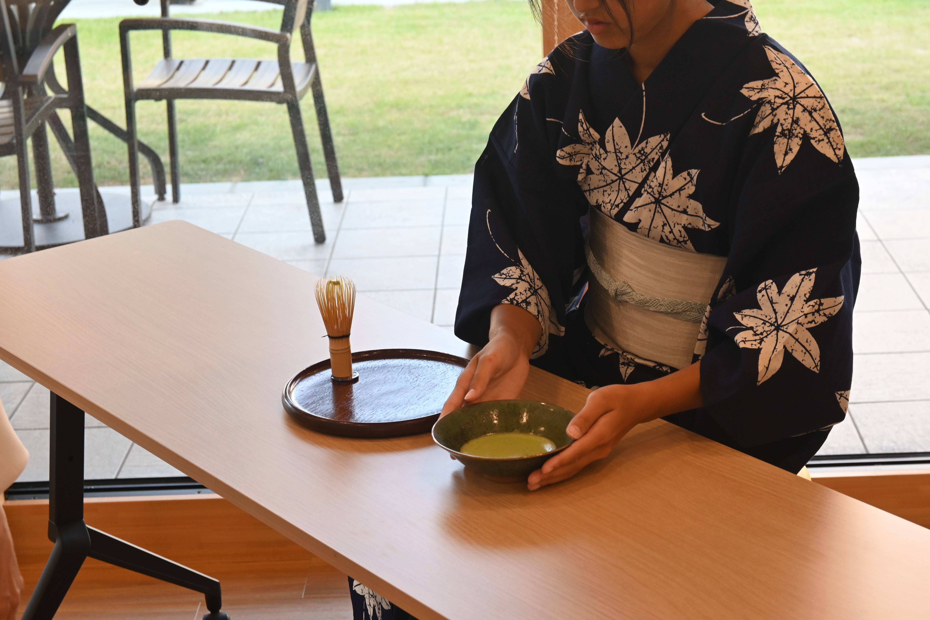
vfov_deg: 19.3
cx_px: 465
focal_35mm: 70
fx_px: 1821
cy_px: 310
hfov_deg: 28.6
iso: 640
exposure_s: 1/125
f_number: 6
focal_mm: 47
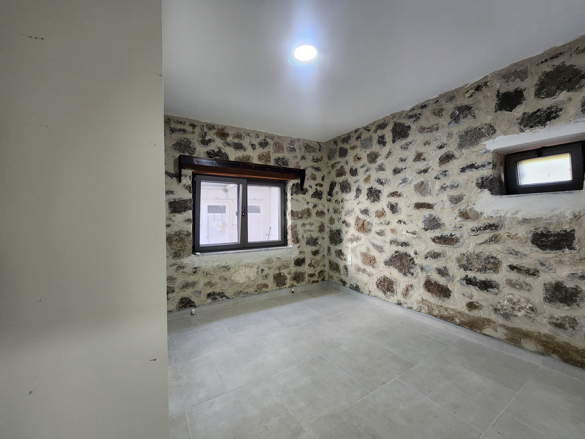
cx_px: 292
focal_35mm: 13
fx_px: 220
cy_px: 220
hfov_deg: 106.2
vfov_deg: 89.9
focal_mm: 2.2
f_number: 2.2
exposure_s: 1/50
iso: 320
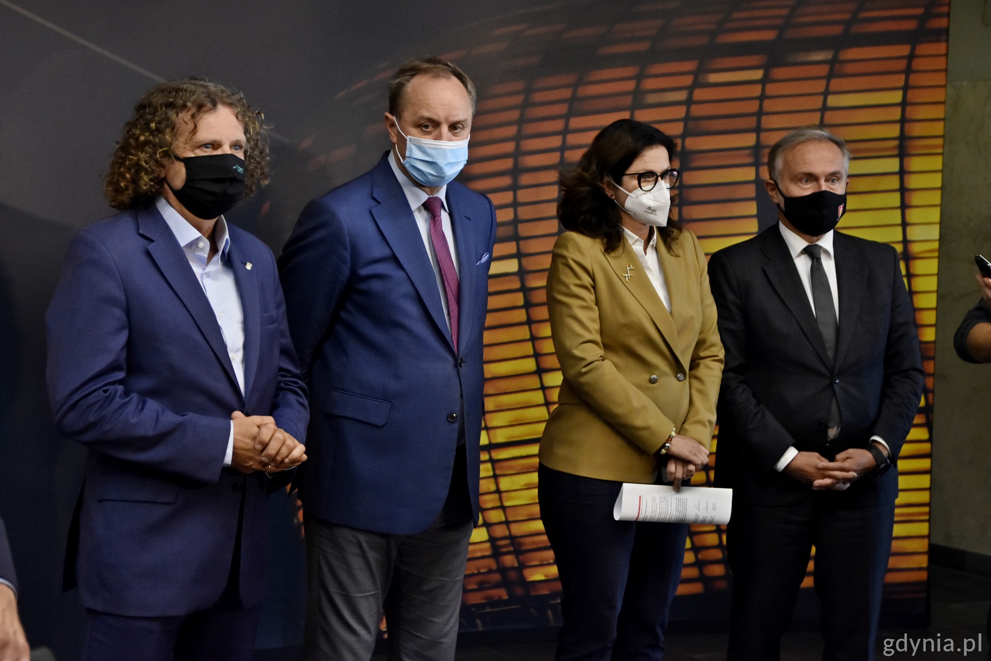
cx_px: 496
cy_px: 330
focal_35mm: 60
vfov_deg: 22.6
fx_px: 1651
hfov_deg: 33.4
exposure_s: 1/160
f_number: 3.5
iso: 1250
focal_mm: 40
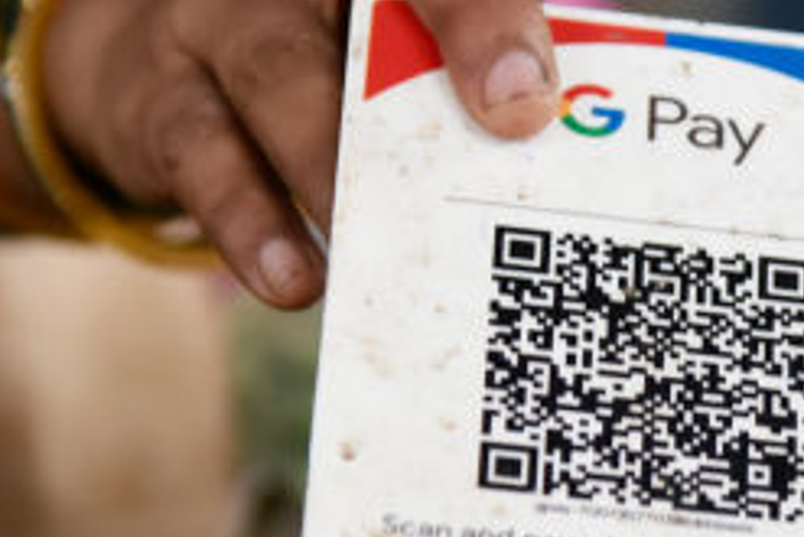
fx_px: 4447
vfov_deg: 6.9
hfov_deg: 10.3
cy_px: 436
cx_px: 726
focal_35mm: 199
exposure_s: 1/800
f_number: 2.8
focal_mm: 48
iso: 1000
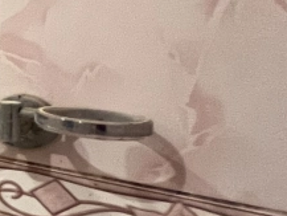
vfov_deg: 19.3
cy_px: 17
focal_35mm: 75
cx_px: -521
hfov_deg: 12.5
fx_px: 622
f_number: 1.8
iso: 320
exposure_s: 1/50
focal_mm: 1.57
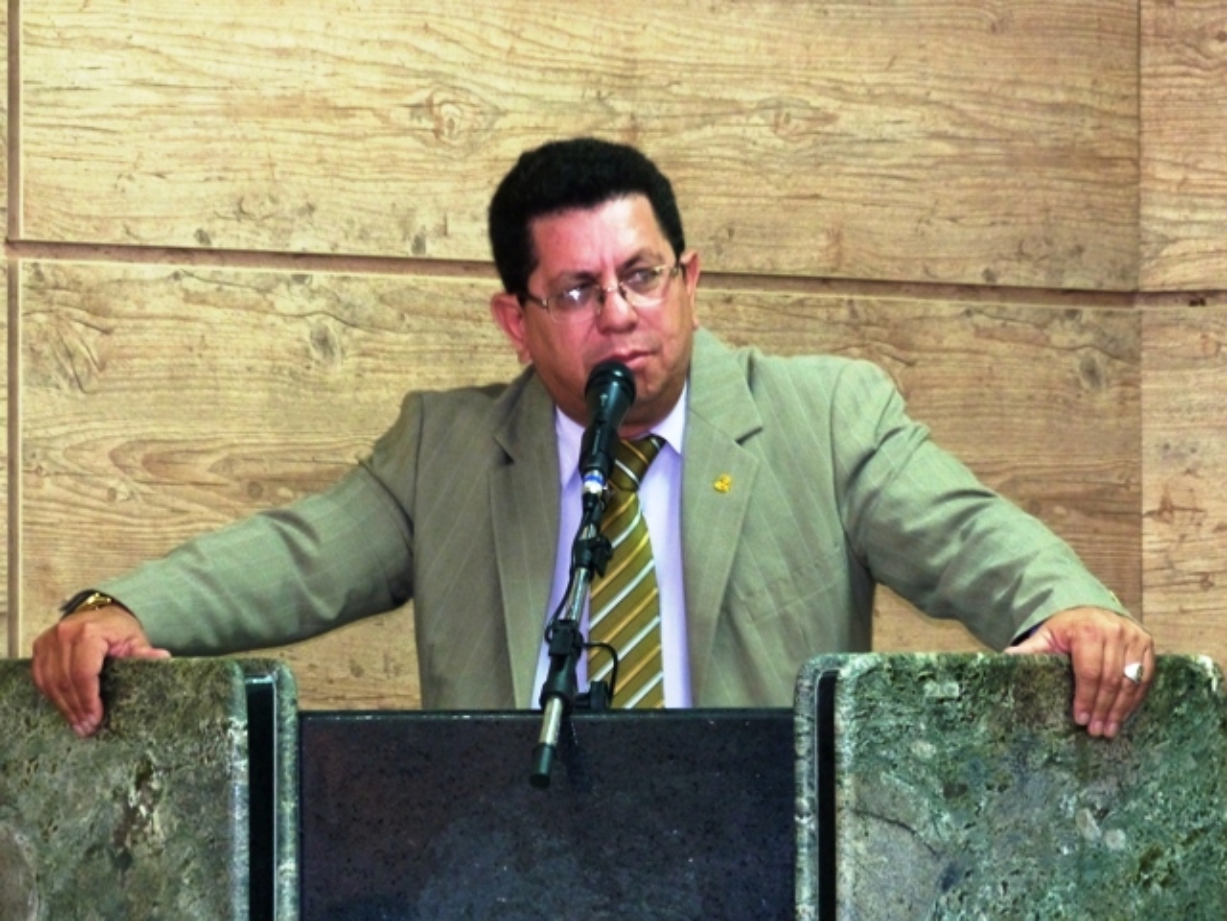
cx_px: 614
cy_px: 460
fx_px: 12725
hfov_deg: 5.5
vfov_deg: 4.1
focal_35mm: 359
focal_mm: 64.6
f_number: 2.8
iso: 400
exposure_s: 1/15
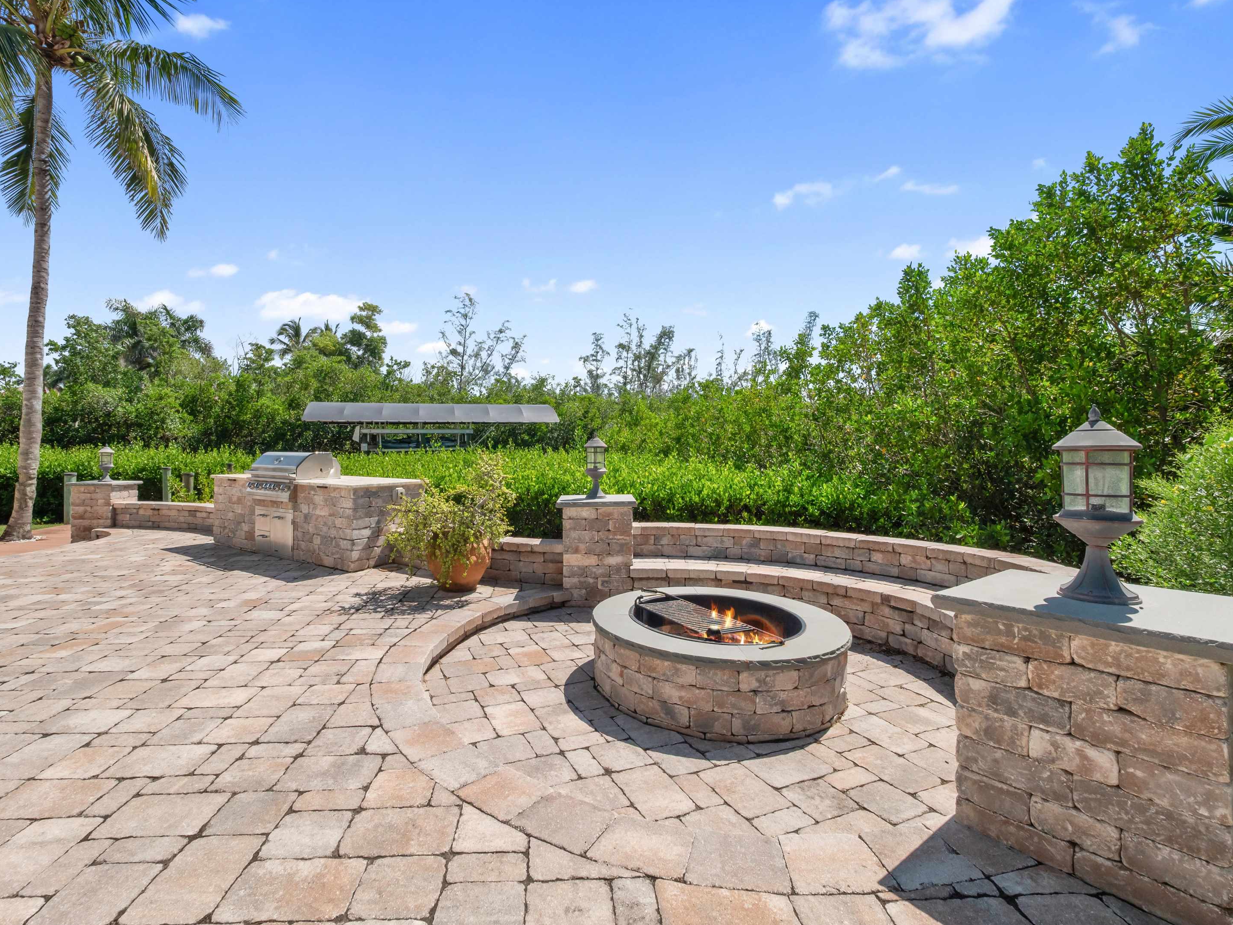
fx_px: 534
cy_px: 450
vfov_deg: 81.7
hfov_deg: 98.1
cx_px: 583
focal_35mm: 15
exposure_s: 1/1000
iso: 200
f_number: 7.1
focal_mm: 7
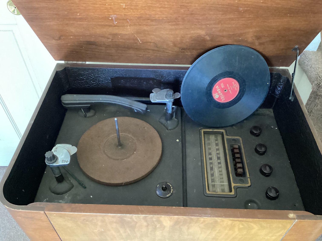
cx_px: 161
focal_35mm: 31
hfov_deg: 58.3
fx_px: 288
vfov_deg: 45.4
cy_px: 120
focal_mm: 3.3
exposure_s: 1/17
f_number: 2.4
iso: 640
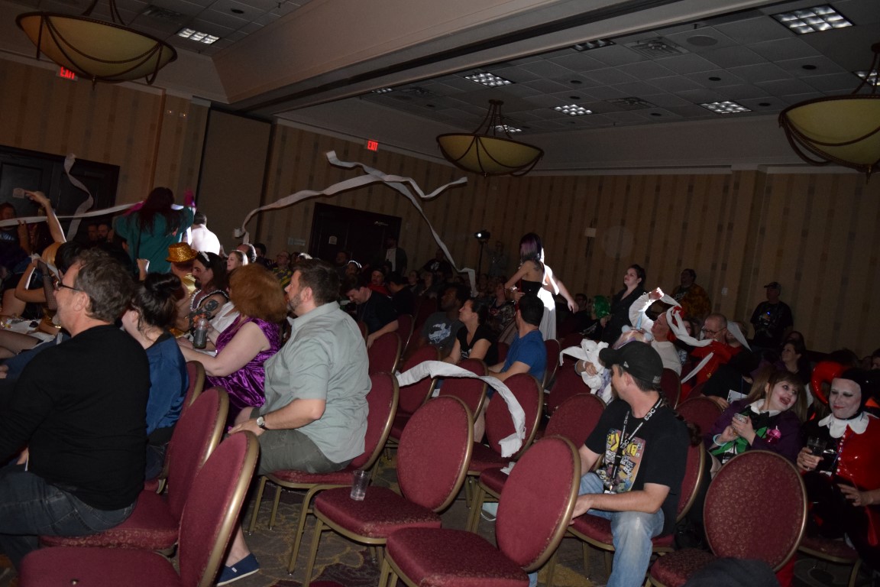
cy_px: 294
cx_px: 440
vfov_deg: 47.9
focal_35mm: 27
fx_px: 660
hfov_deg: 67.4
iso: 3200
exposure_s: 1/60
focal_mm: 18
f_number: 3.5
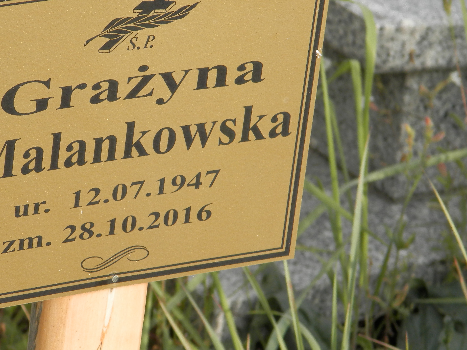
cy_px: 149
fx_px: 3966
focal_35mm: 294
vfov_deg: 5.1
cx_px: 160
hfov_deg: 6.7
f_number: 5.1
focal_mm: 32.1
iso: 80
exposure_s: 1/250
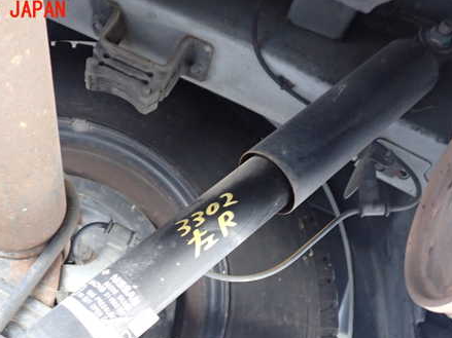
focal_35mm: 41
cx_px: 187
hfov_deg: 45.6
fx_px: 535
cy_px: 229
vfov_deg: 34.7
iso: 500
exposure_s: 1/30
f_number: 2.3
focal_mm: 5.4
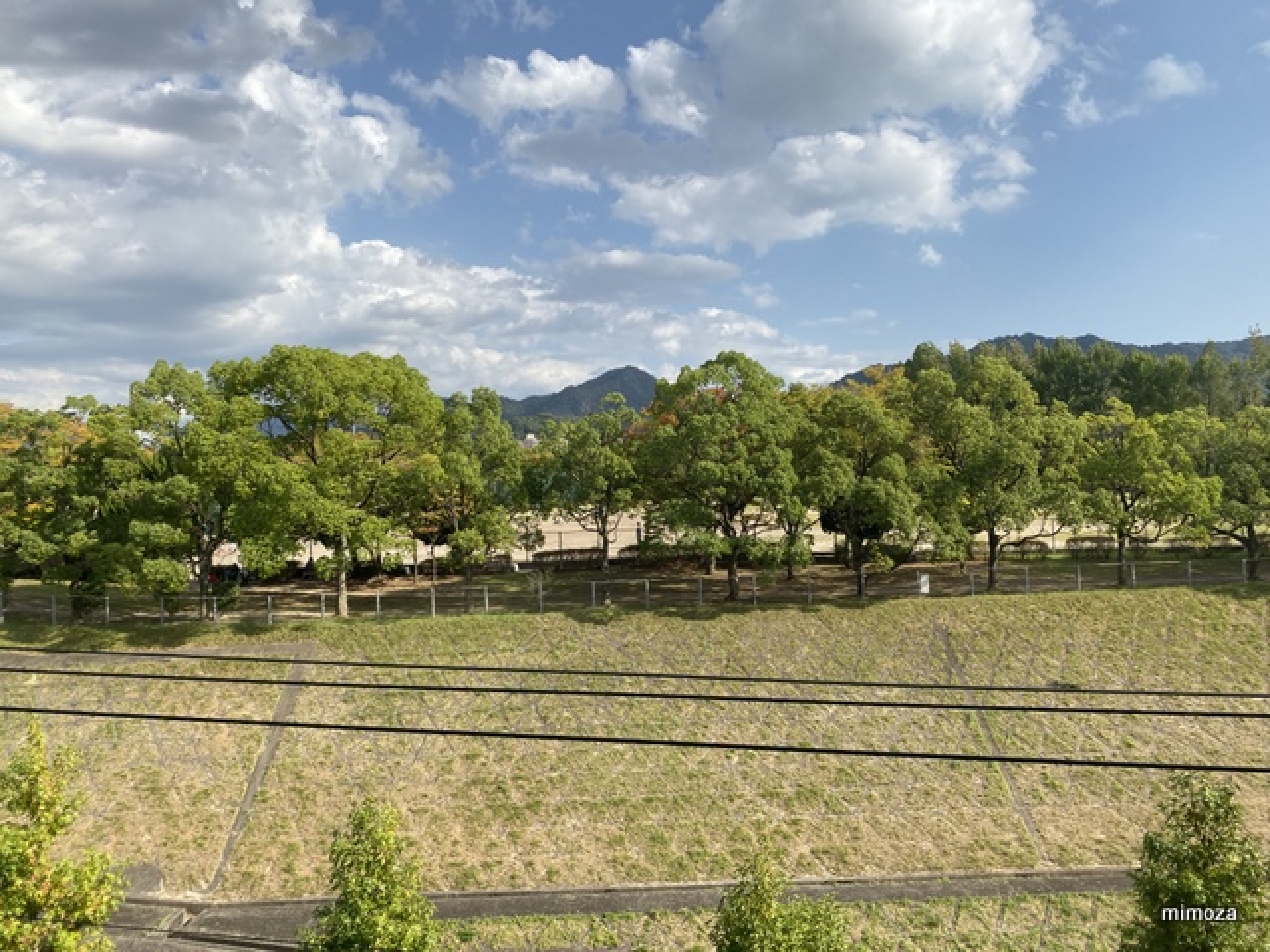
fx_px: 954
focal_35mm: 26
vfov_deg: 53.1
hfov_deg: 67.3
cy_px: 476
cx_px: 635
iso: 32
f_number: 1.8
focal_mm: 4.25
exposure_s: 1/2632
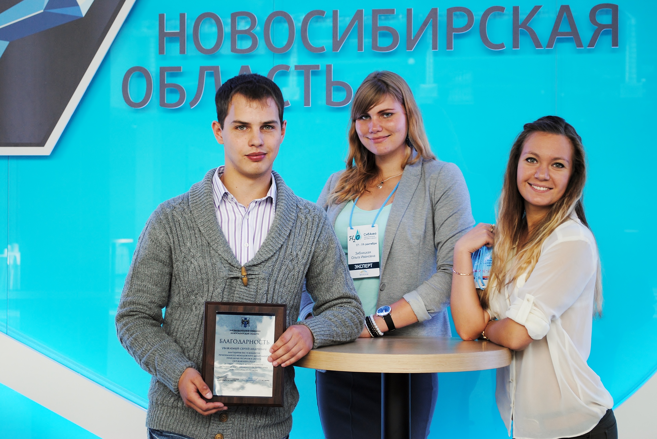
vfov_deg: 17.5
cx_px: 328
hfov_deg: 26.0
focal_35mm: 78
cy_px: 220
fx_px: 1424
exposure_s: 1/30
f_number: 5.6
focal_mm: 52
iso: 200
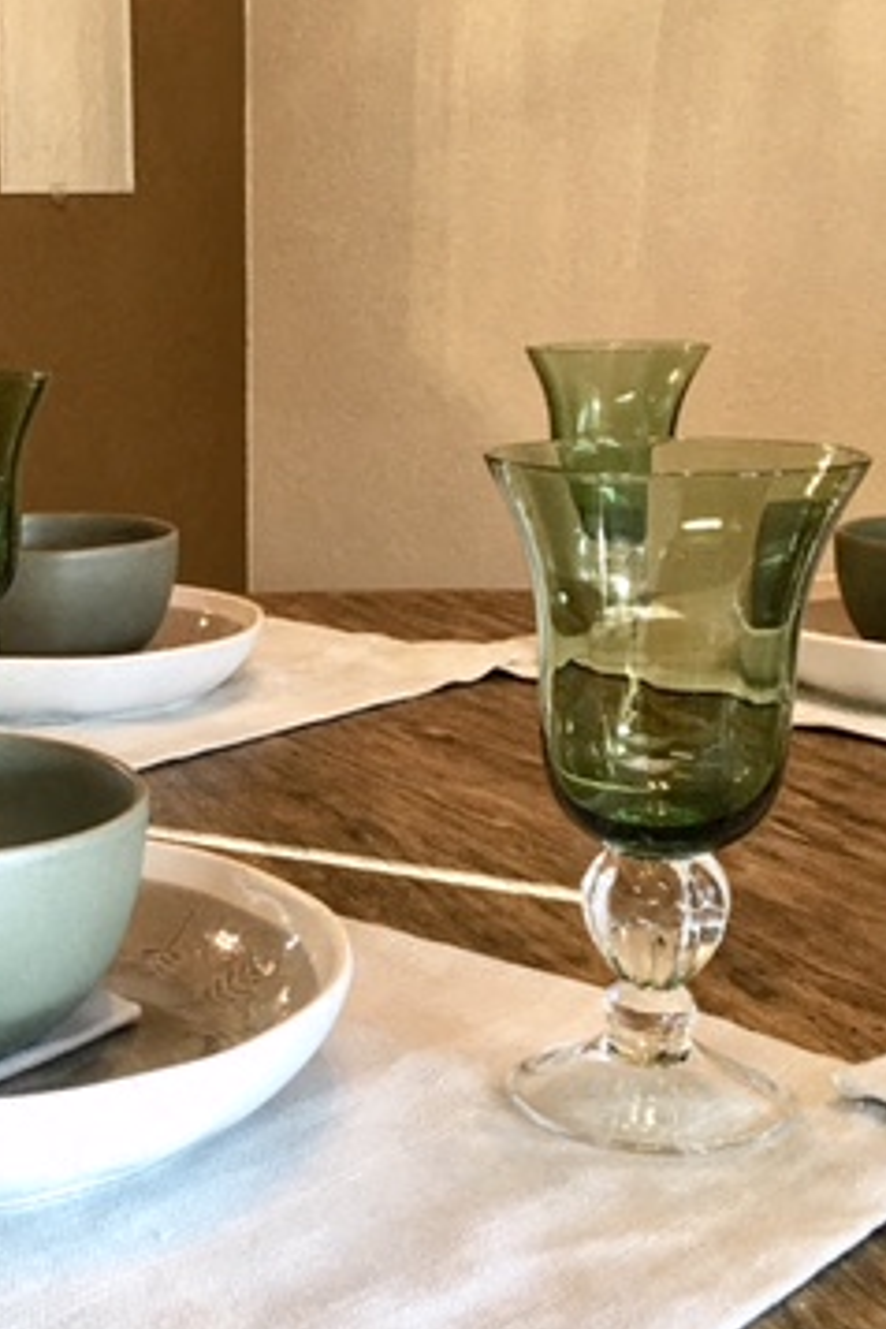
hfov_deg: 24.4
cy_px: 681
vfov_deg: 36.9
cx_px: 93
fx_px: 1993
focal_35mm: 54
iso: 50
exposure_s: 1/15
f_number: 2.2
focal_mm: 4.15
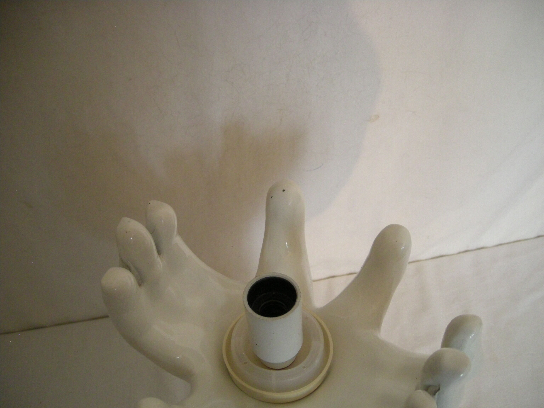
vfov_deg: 40.7
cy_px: 204
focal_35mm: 35
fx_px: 550
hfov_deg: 52.6
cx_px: 272
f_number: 2.8
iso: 400
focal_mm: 5.7
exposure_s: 1/30.1
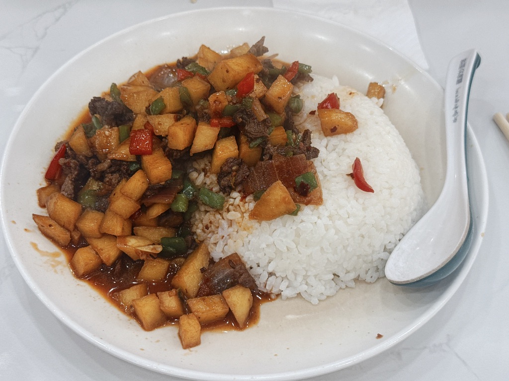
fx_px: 706
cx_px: 254
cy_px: 190
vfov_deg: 30.3
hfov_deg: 39.7
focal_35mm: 48
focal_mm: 6.76
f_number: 1.78
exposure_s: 1/100
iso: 125
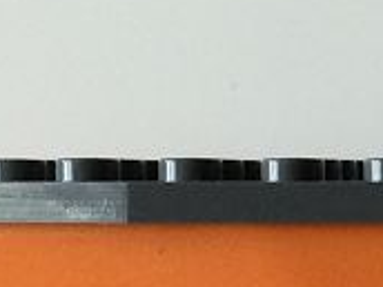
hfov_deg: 8.6
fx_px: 2434
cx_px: 715
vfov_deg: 6.7
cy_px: 308
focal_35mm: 220
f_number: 2.2
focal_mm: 4.15
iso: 40
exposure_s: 1/30
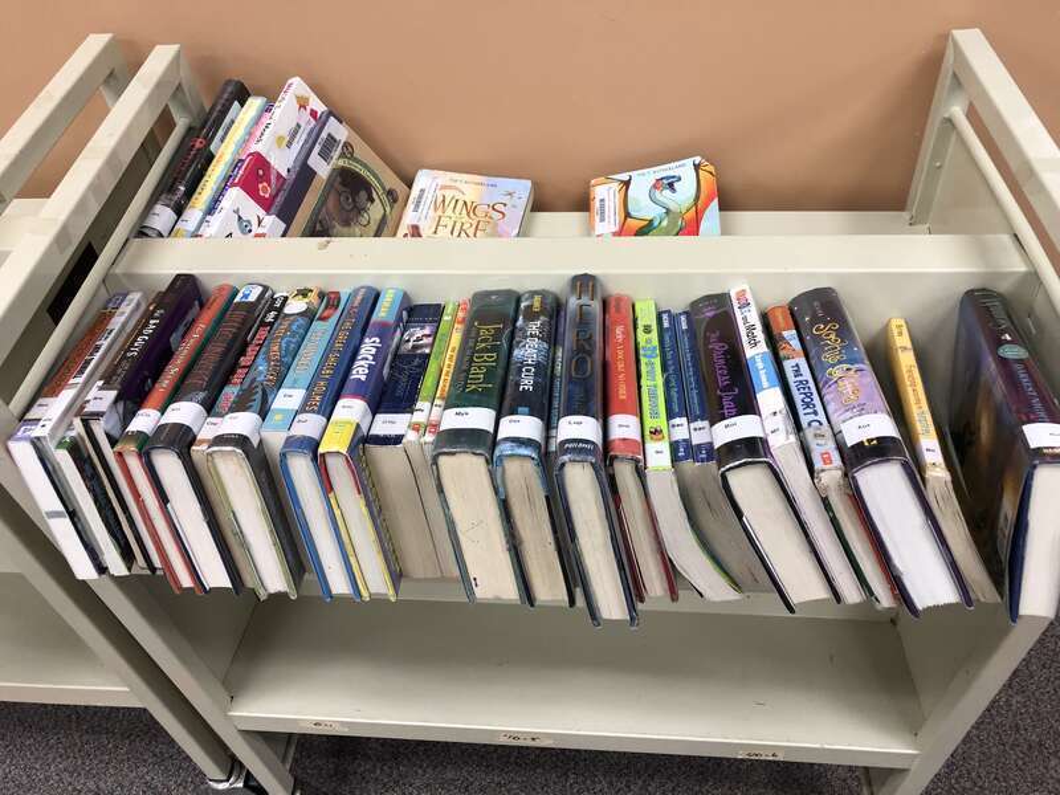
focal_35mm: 28
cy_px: 398
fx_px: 857
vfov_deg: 49.7
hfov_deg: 63.4
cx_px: 530
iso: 40
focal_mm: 3.99
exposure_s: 1/30
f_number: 1.8
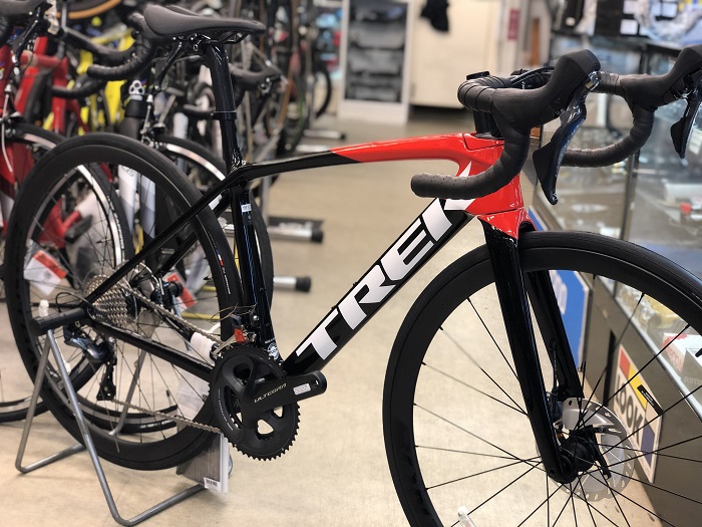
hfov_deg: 36.8
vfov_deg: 28.0
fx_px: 1055
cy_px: 264
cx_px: 351
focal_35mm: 52
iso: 80
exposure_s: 1/40
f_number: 2.4
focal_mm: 6
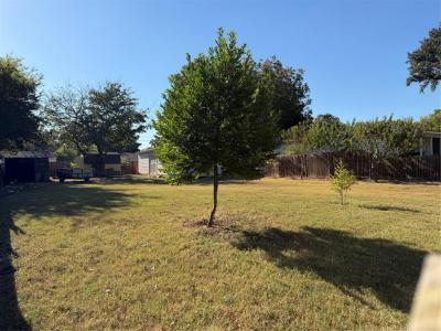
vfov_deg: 56.8
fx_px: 306
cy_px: 166
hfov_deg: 71.6
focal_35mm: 24
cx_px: 220
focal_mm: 6.76
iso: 80
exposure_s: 1/3953
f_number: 1.78
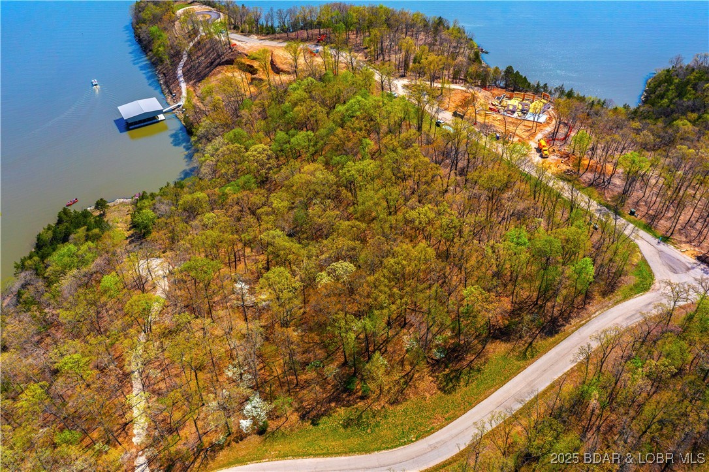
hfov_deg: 65.5
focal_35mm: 28
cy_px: 236
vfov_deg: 46.4
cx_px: 354
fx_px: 551
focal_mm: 10.26
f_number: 5.6
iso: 100
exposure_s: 1/120
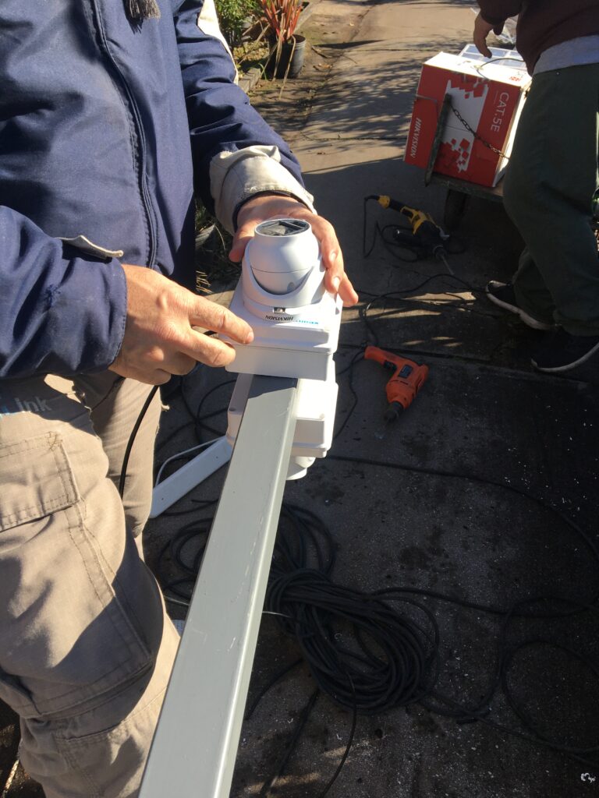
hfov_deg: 48.2
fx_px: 669
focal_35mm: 29
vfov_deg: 61.7
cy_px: 399
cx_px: 300
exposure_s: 1/761
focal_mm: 4.15
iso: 25
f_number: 2.2
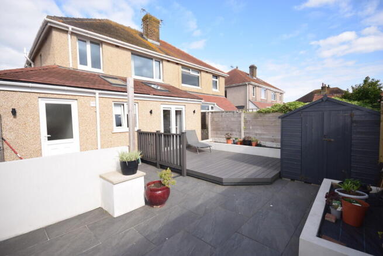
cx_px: 192
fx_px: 176
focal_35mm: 16
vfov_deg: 72.1
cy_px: 128
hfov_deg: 95.0
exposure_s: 1/200
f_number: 7.1
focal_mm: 11
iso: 100
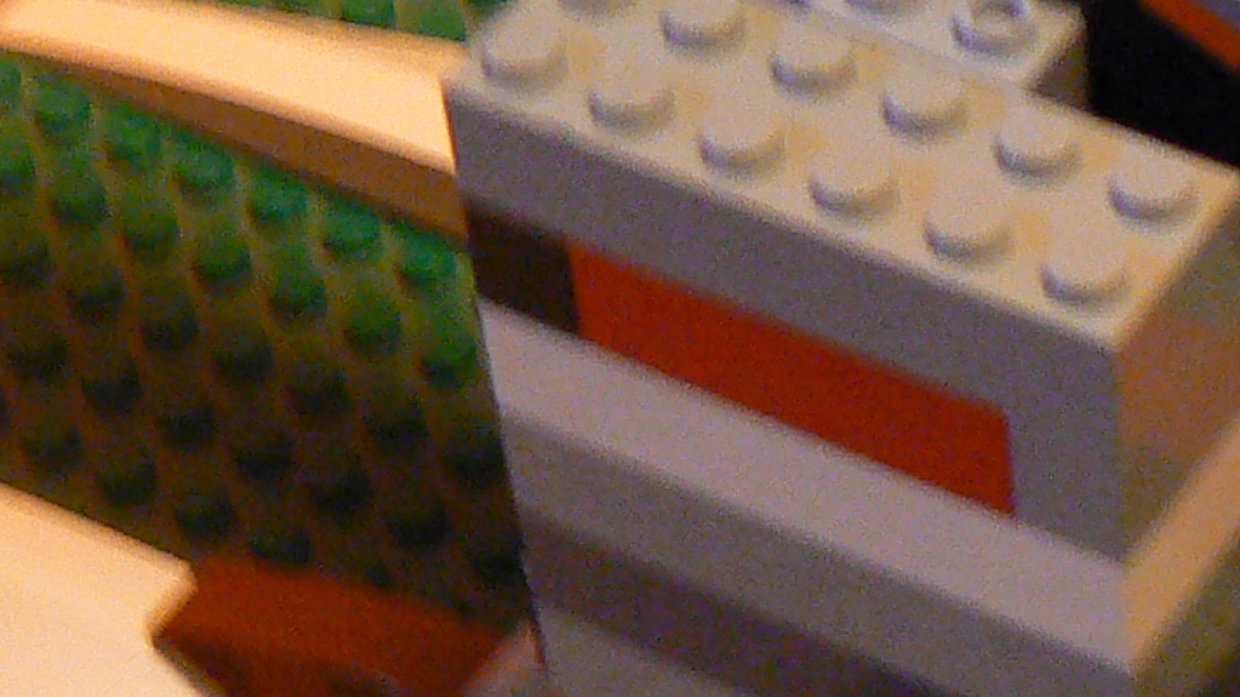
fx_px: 5096
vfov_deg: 7.8
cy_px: 546
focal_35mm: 155
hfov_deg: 13.7
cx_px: 1214
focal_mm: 6
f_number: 2.8
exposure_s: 1/15
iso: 200
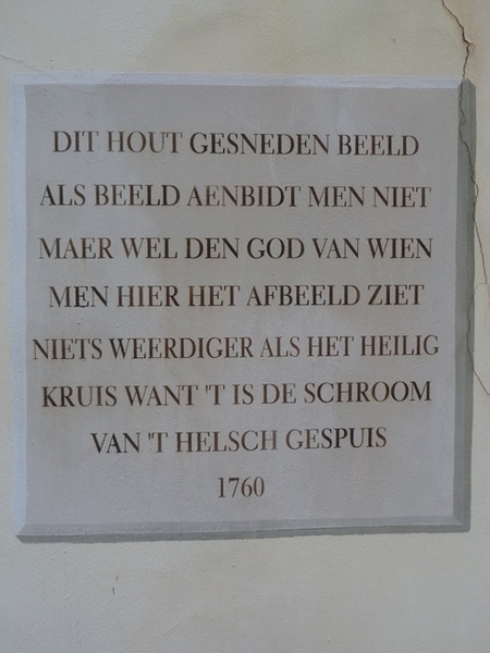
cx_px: 245
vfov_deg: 60.0
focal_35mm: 30
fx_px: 566
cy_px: 326
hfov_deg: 46.8
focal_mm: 5.4
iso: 80
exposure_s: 1/125
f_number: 3.2
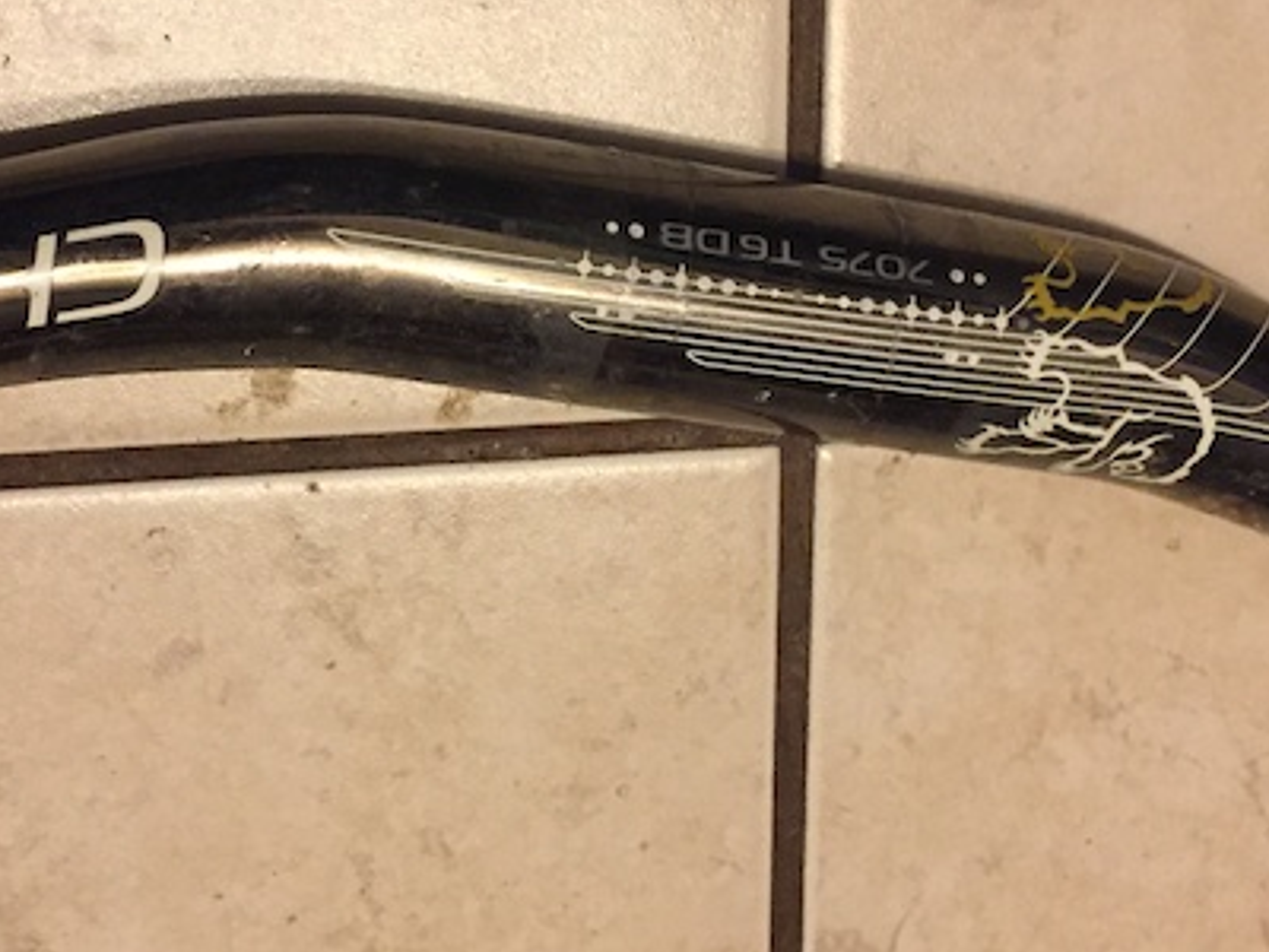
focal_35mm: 58
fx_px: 2126
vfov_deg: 25.1
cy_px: 333
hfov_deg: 33.2
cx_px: 577
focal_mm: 4.15
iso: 250
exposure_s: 1/17
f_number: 2.2
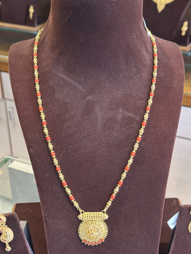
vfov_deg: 39.7
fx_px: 353
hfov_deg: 30.3
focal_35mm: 48
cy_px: 127
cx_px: 96
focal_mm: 6.86
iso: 160
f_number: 1.78
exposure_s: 1/50
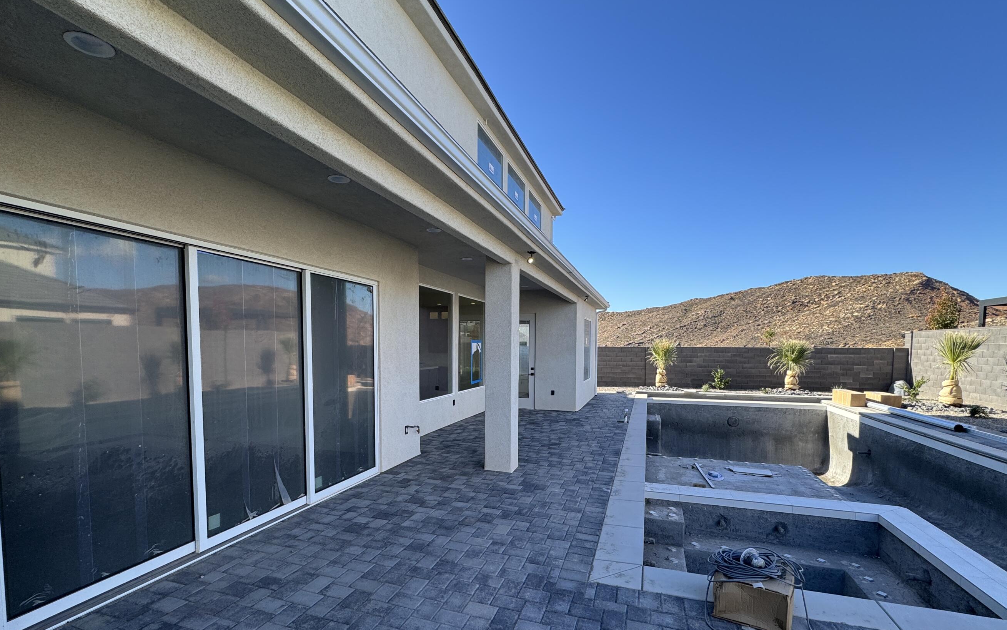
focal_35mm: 17
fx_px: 467
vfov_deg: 67.4
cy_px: 376
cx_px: 491
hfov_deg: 94.3
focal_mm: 2.22
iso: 40
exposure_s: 1/453
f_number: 2.2
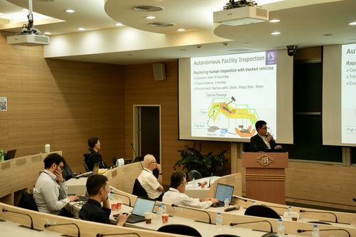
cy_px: 118
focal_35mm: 54
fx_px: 534
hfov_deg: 36.9
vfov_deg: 25.0
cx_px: 178
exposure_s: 1/160
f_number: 4
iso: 1250
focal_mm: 54
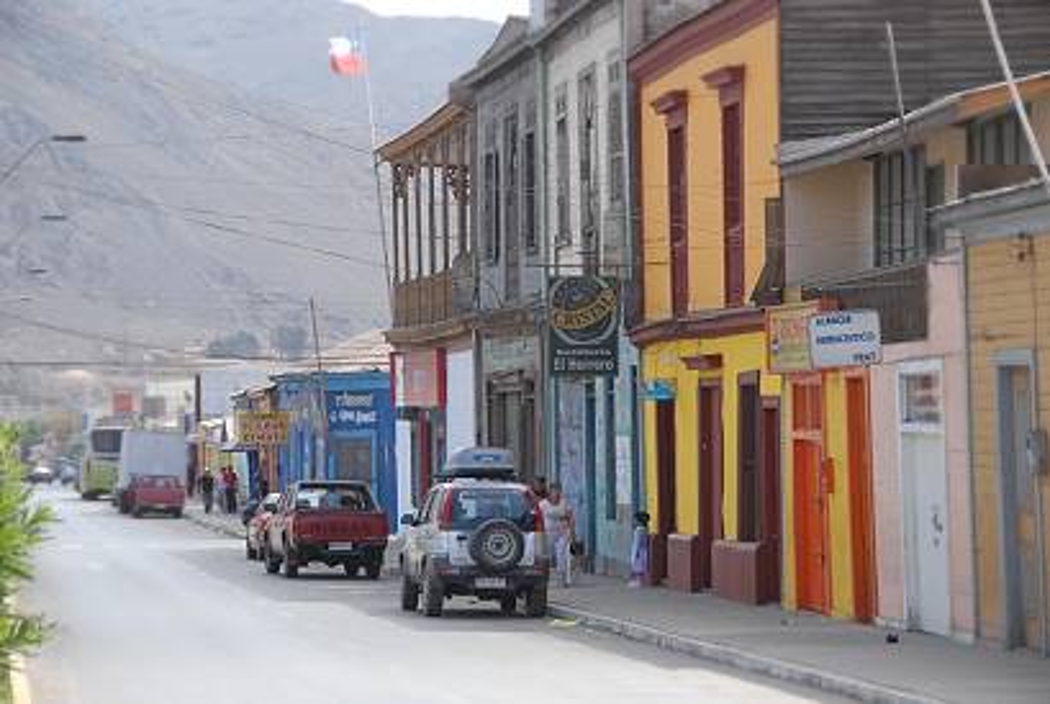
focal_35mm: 142
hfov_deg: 14.4
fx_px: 4162
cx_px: 525
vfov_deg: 9.7
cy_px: 352
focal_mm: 95
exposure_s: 1/250
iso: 200
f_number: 8
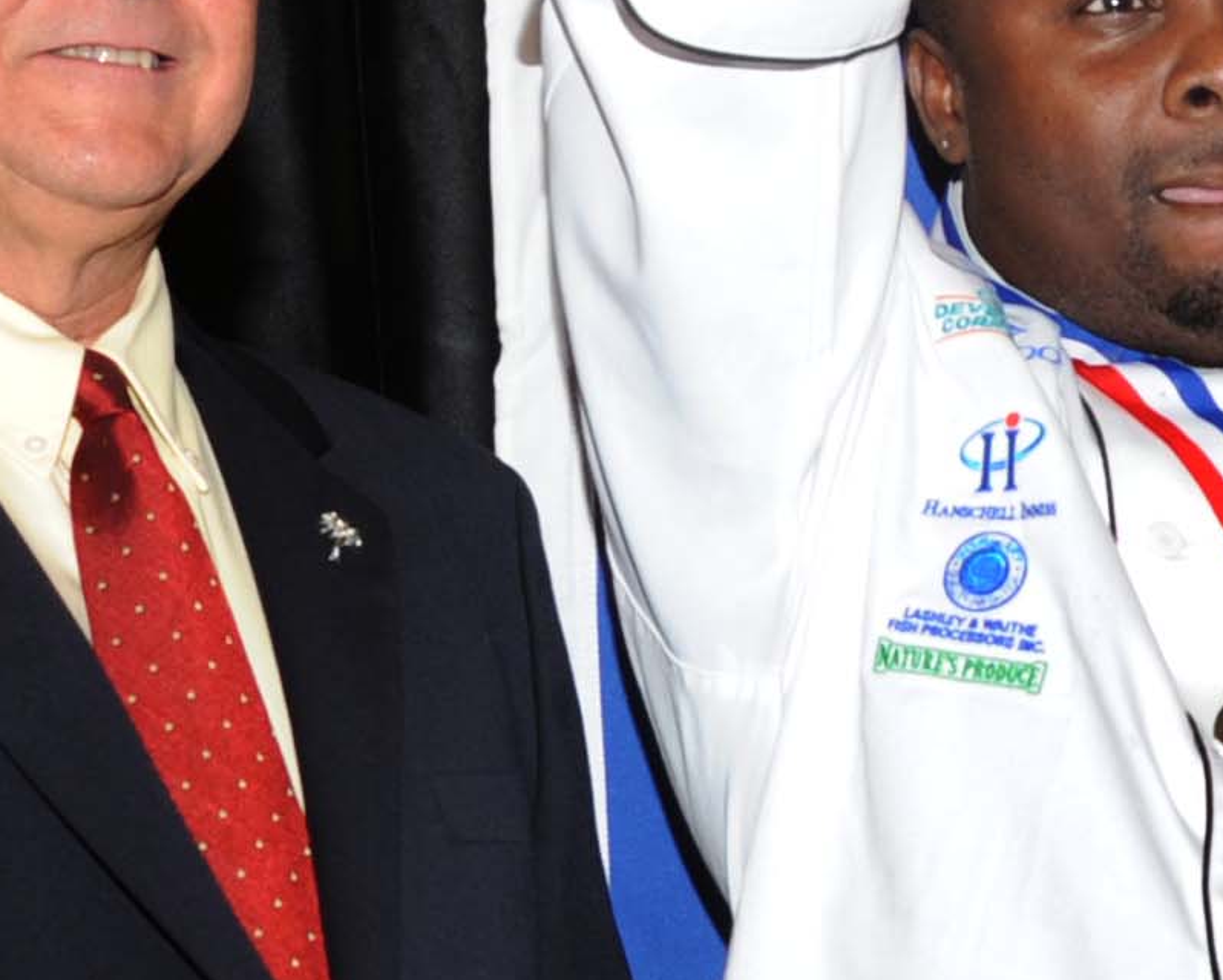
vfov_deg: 9.7
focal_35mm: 160
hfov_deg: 11.9
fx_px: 5793
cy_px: 337
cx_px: 1336
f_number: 5.6
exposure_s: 1/60
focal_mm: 32
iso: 400
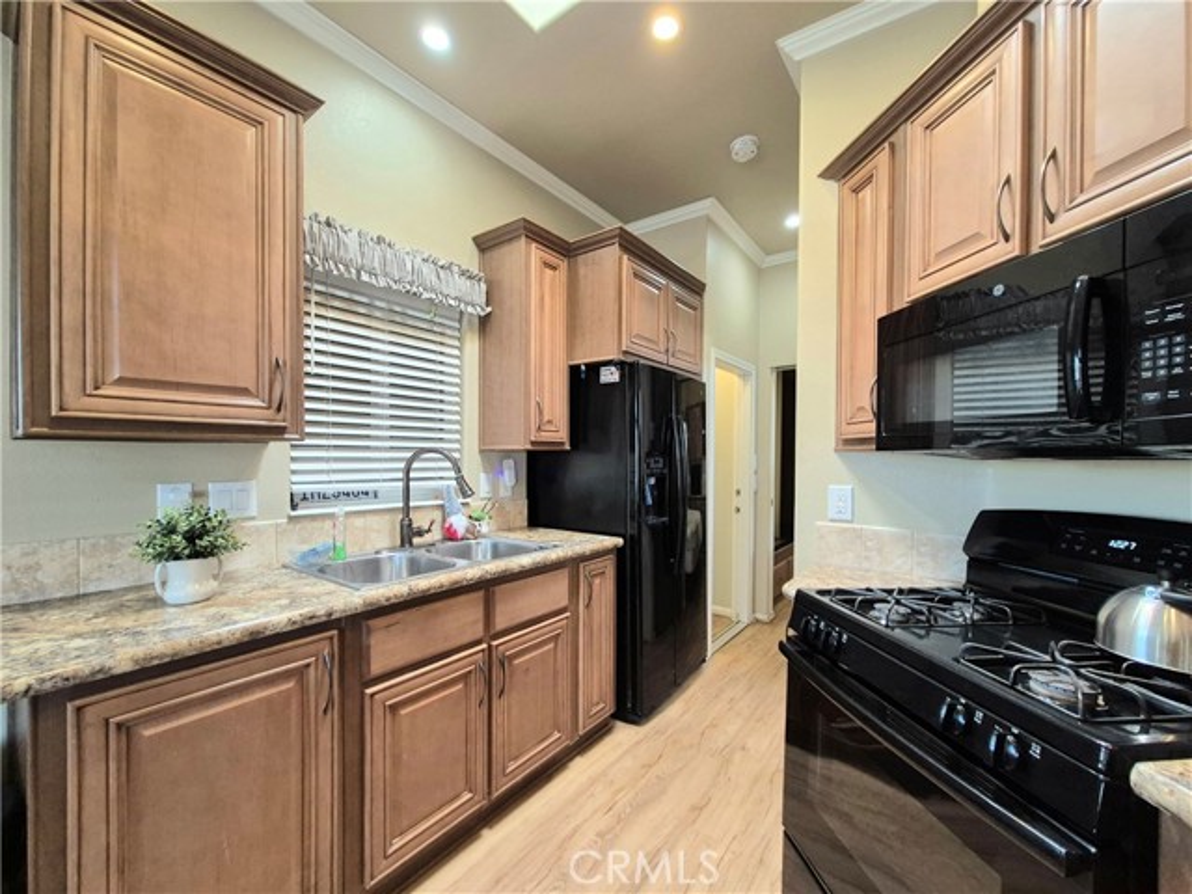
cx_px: 596
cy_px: 447
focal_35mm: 13
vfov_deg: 89.9
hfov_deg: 106.2
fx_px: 448
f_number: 2.2
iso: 320
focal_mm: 1.74
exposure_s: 1/60.2
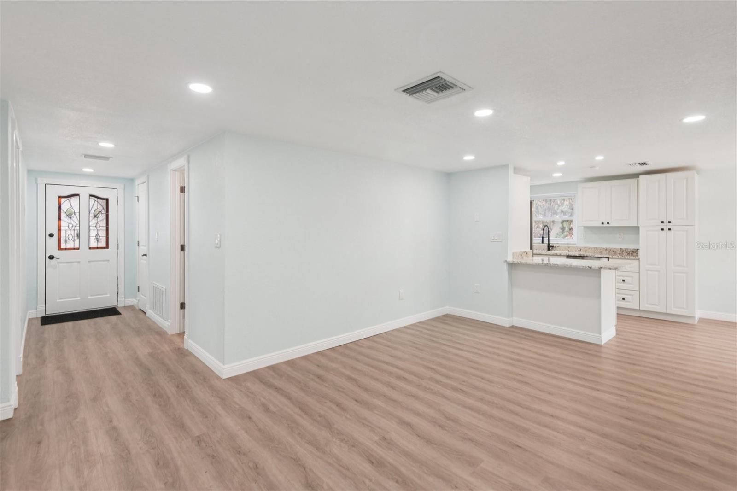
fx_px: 327
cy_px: 246
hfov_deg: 96.7
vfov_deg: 73.7
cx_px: 368
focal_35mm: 16
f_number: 8
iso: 400
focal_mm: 16
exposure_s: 1/25
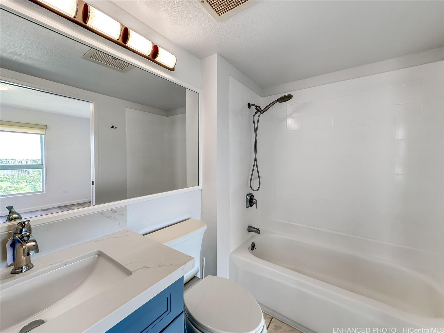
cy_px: 166
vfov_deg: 85.7
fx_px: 180
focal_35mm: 14
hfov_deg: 102.1
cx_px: 222
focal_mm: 2.22
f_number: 2.2
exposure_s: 1/120
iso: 50
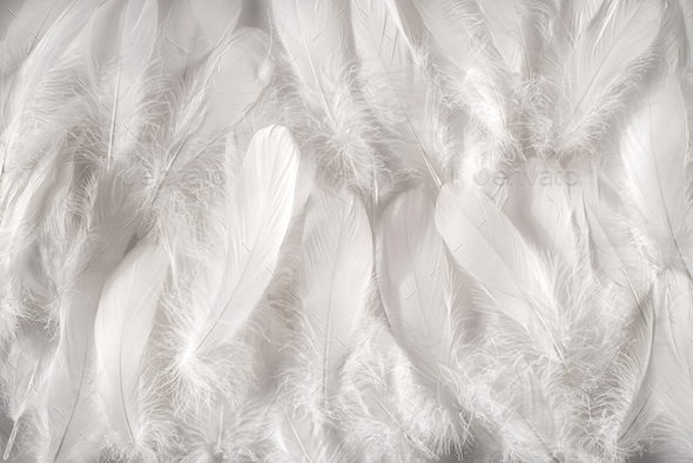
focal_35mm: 50
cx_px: 346
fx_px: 963
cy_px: 232
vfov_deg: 27.0
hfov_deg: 39.6
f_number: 2
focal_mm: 50
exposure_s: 1/200
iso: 80
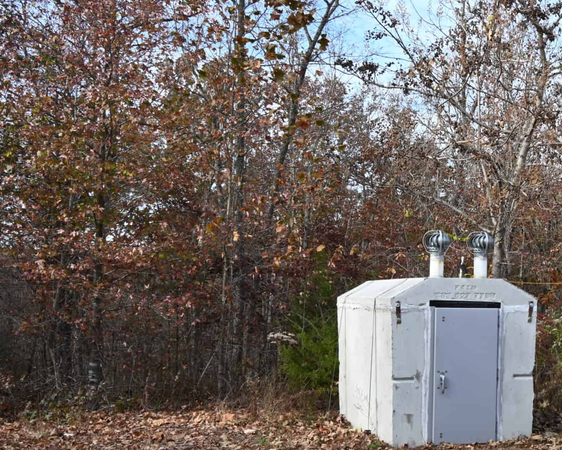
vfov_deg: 28.0
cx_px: 464
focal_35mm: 54
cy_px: 277
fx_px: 898
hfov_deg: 33.6
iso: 140
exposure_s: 1/250
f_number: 5.6
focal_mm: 20
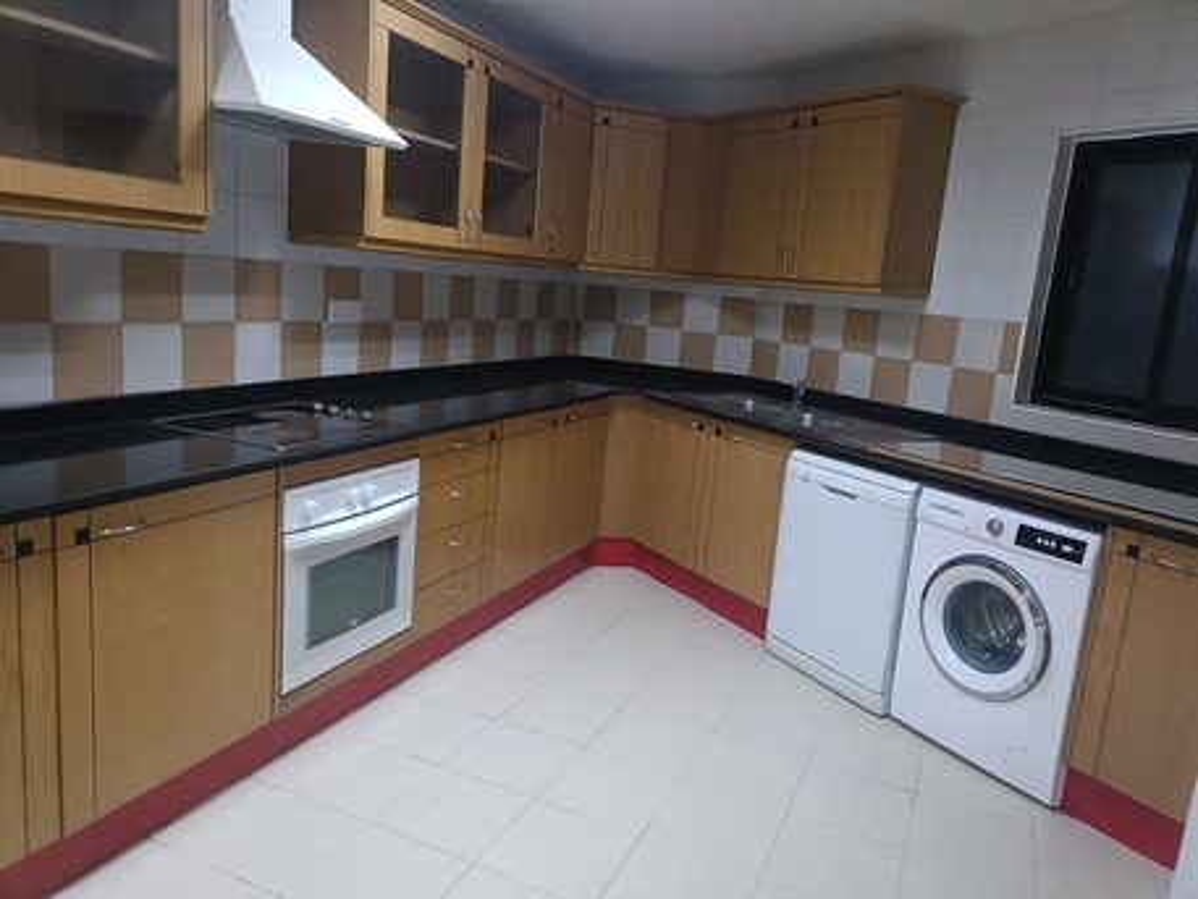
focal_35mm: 25
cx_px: 599
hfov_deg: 69.4
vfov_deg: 54.9
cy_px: 450
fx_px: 865
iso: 2314
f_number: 1.7
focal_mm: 4.7
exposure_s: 1/25
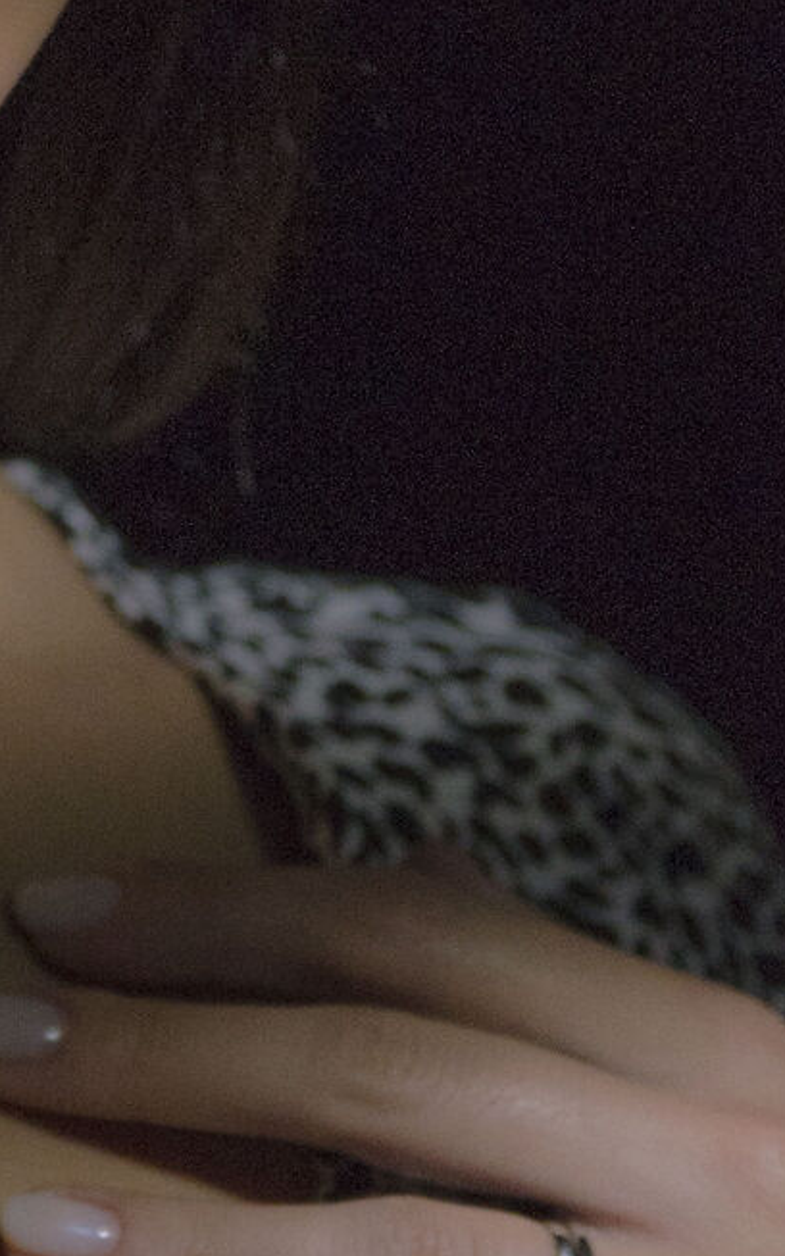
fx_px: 9210
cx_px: -291
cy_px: 335
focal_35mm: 269
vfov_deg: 7.8
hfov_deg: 4.9
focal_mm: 48
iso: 500
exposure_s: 1/160
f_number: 3.2
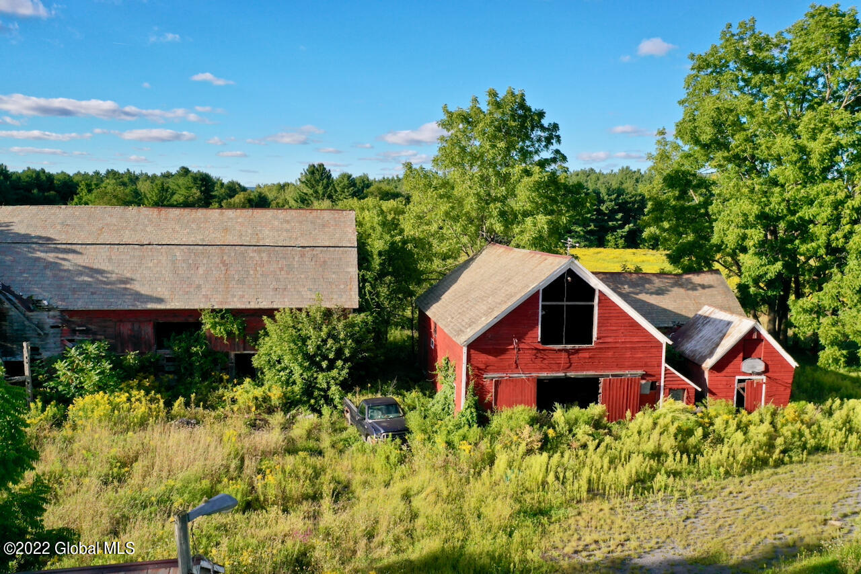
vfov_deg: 46.4
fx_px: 670
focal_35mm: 28
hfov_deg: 65.5
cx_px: 430
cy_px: 287
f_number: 3.5
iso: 100
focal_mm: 10.26
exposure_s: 1/50
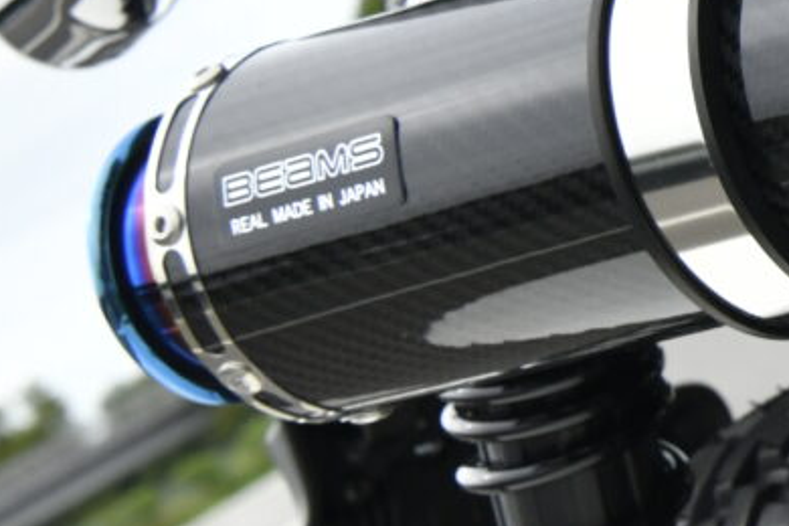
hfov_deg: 9.5
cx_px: 1847
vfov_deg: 7.0
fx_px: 4273
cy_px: 187
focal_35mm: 195
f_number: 10
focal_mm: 38
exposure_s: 1/1000
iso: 800
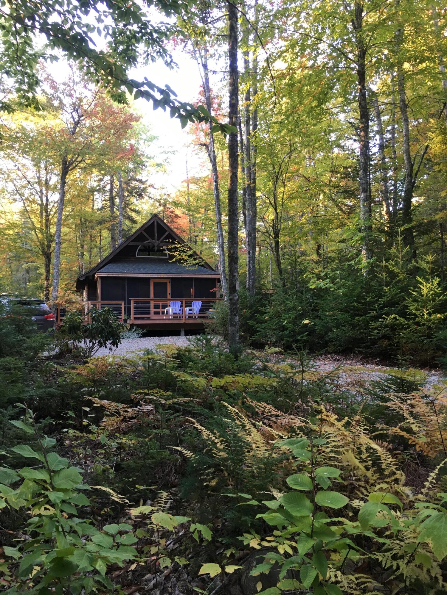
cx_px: 224
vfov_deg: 61.7
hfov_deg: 48.2
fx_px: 499
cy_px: 298
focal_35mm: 29
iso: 64
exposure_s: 1/30
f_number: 2.2
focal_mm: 4.15
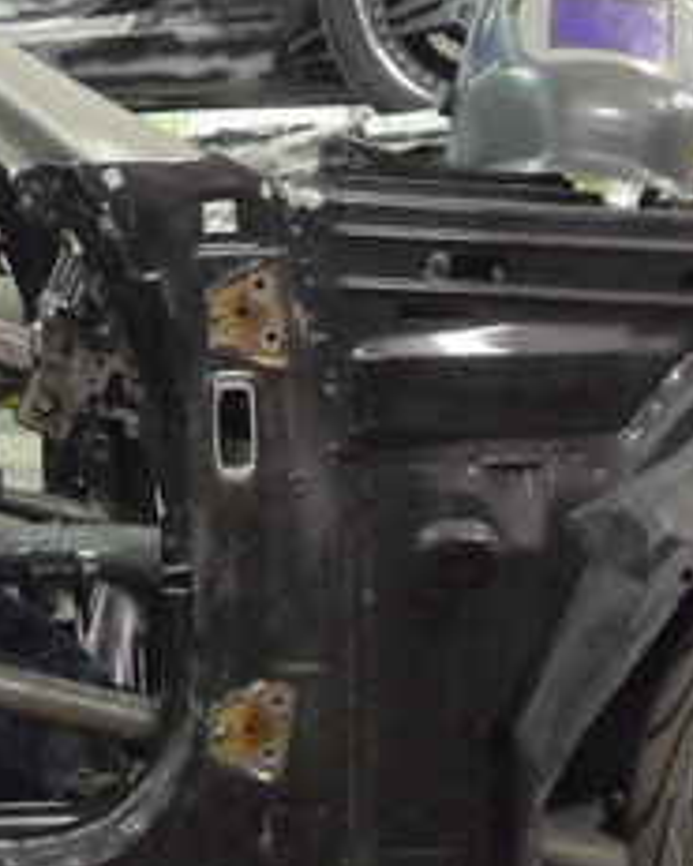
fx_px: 2562
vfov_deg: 19.0
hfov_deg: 14.4
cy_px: 169
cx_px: -341
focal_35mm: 100
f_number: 2.7
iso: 800
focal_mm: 6.2
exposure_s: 1/13
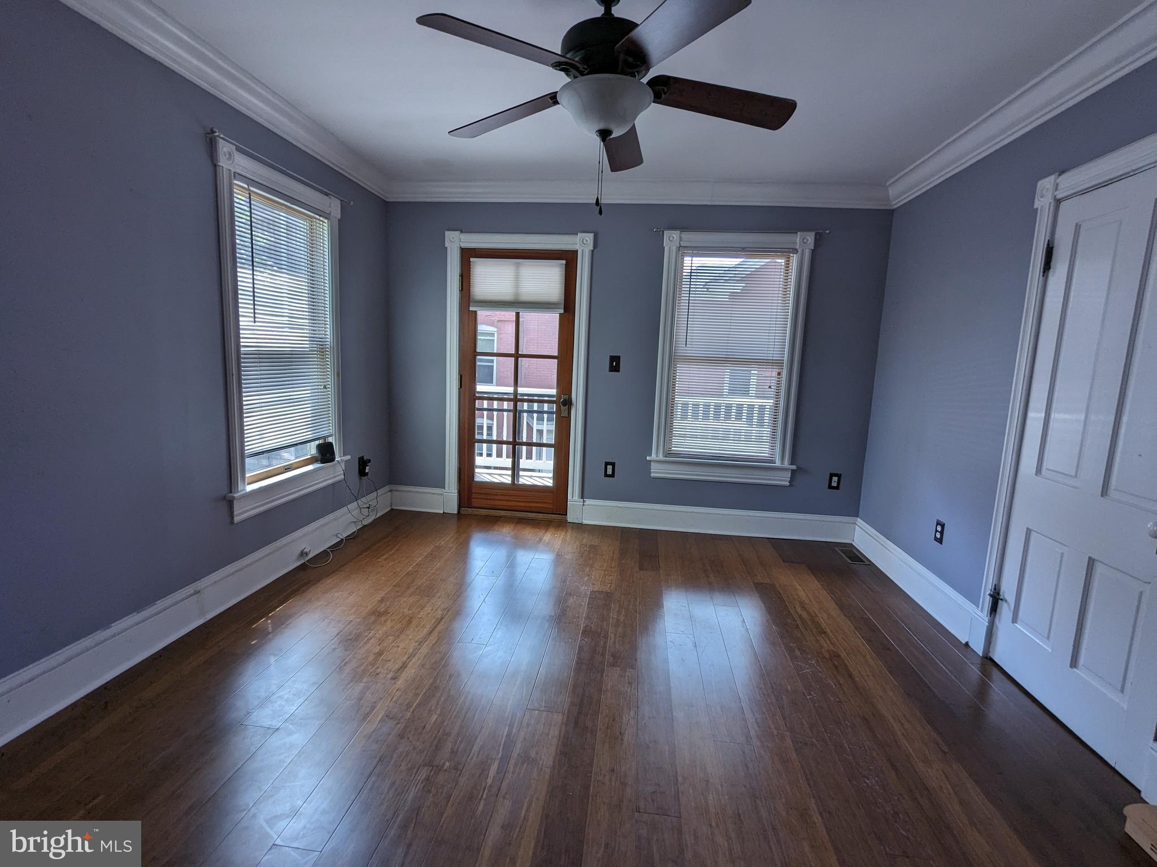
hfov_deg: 94.5
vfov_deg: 78.1
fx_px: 535
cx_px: 578
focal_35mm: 16
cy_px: 434
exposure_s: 1/120
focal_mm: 2.35
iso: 49
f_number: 2.2
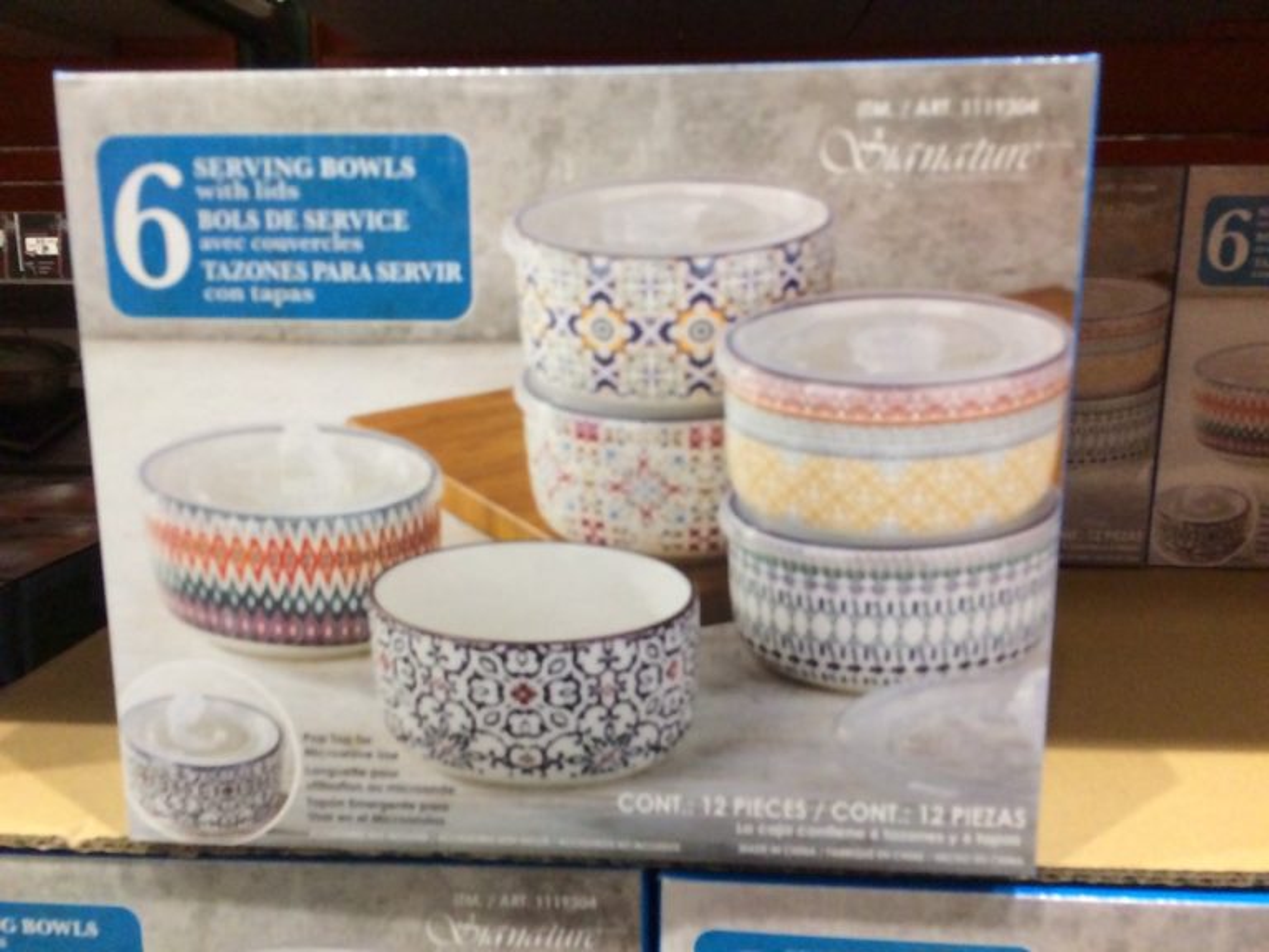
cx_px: 634
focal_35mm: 29
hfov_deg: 61.7
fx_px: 1063
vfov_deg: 48.2
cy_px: 476
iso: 500
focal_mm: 4.15
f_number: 2.2
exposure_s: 1/100
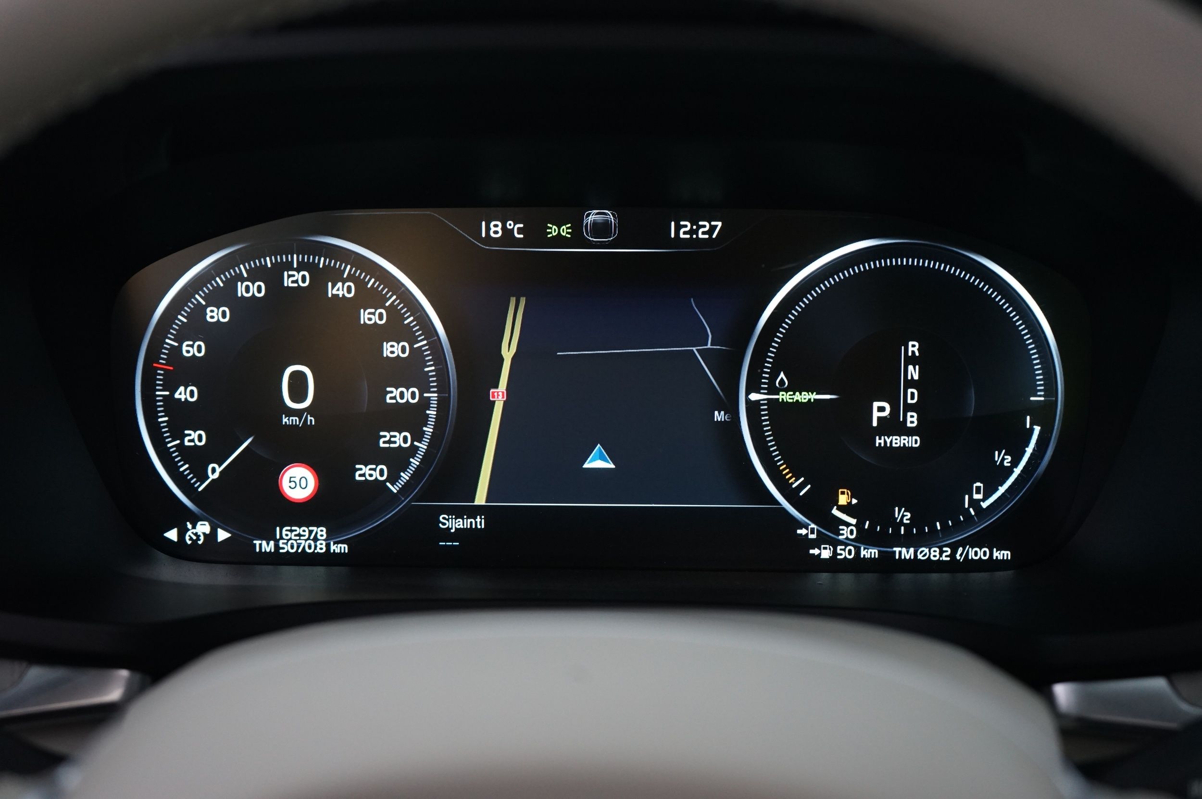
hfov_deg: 35.7
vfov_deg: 24.1
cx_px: 601
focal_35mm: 56
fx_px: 1868
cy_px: 400
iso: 1600
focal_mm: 56
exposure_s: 1/13
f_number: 5.6
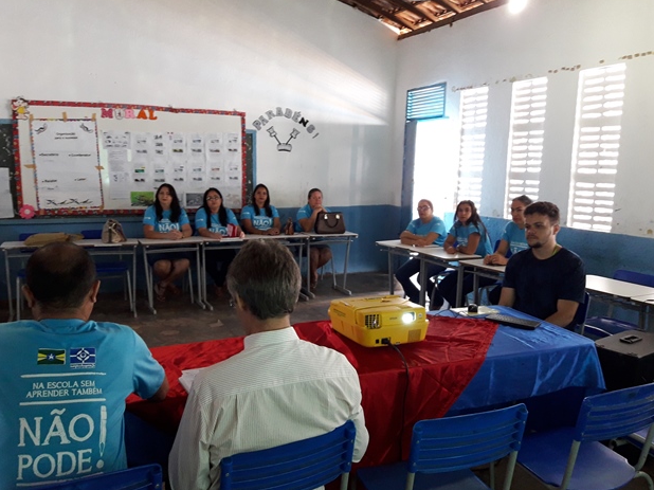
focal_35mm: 29
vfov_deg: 48.2
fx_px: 548
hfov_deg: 61.7
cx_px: 317
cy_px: 251
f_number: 1.9
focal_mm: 3.7
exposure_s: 1/30
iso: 200
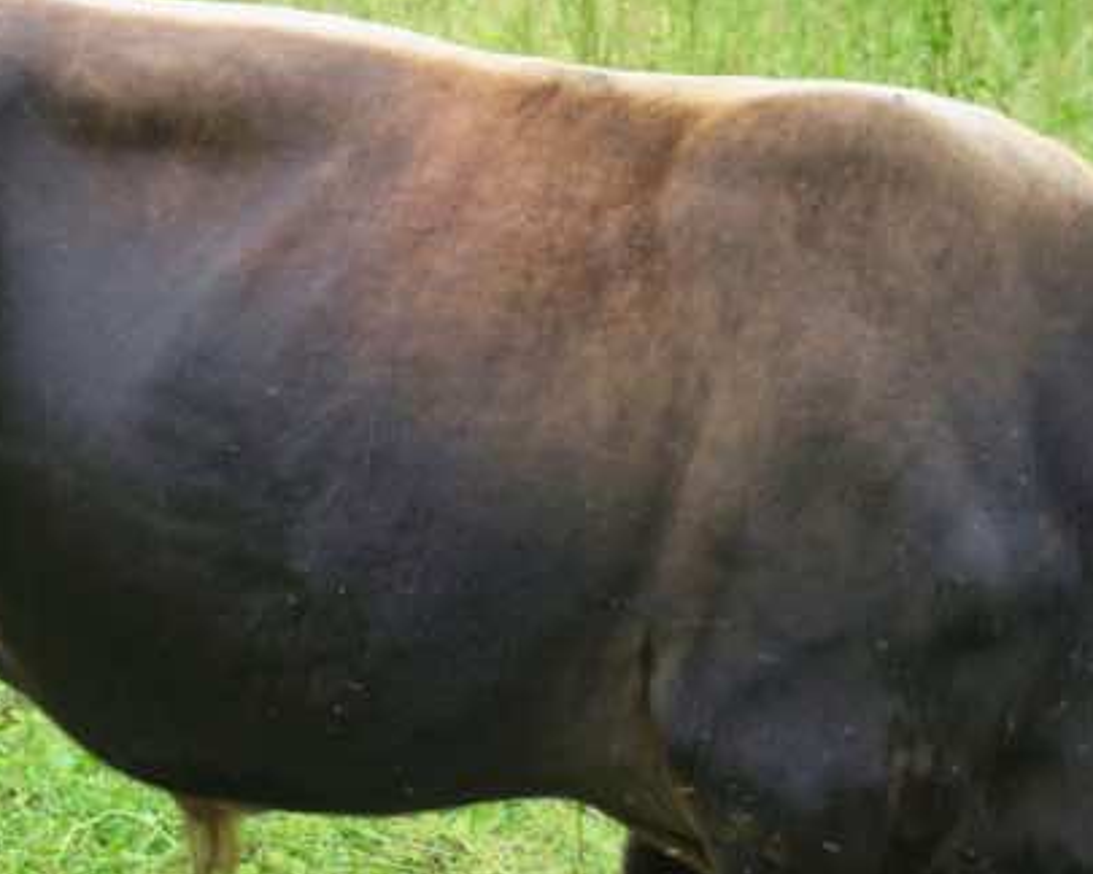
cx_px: 510
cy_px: 716
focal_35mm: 125
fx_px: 4044
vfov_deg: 12.3
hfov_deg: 15.4
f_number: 5.6
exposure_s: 1/60
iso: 200
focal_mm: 36
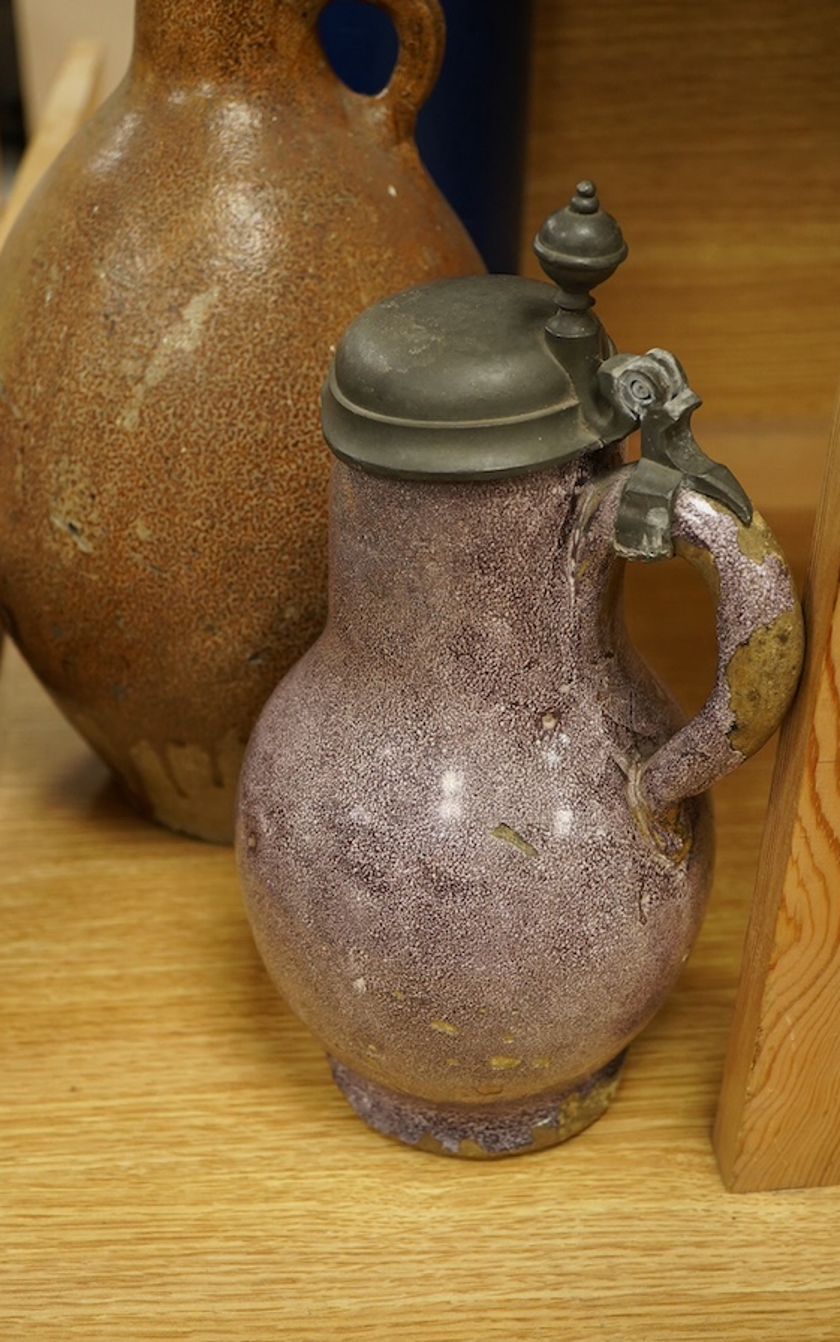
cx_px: 401
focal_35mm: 46
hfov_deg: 28.0
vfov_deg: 43.5
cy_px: 670
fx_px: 1684
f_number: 7.1
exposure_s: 1/125
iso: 1250
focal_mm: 30
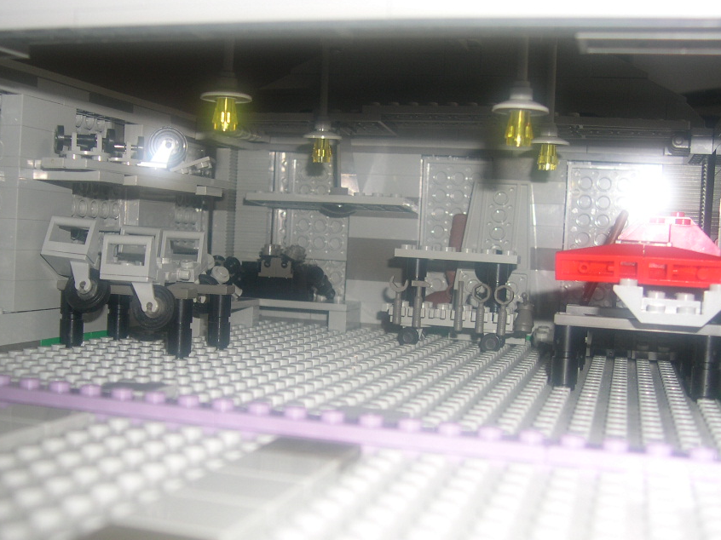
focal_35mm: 46
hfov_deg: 41.1
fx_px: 958
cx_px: 303
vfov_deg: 31.5
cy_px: 302
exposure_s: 1/60
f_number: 2.8
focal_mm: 8
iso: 100
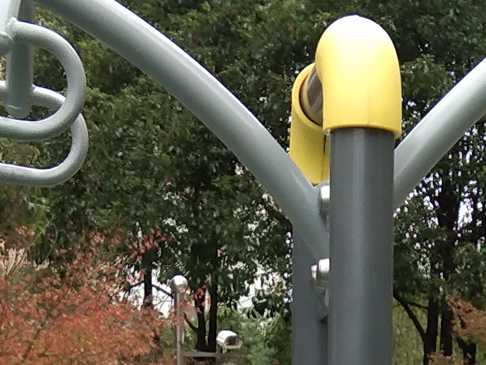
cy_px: 712
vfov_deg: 8.4
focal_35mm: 168
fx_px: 2359
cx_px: 412
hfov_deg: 11.7
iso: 100
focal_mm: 3.69
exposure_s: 1/100
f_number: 2.2
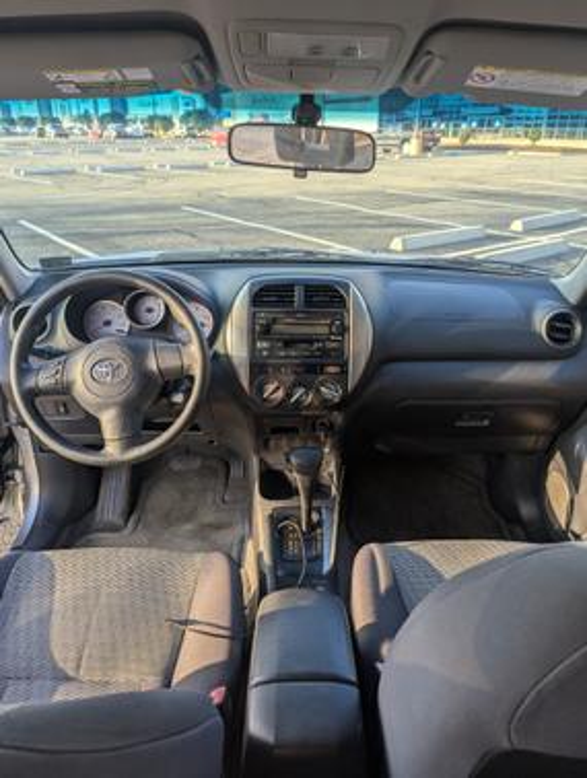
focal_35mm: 24
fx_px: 541
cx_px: 294
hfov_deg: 57.0
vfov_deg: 71.5
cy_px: 389
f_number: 1.85
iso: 39
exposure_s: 1/220
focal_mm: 6.81
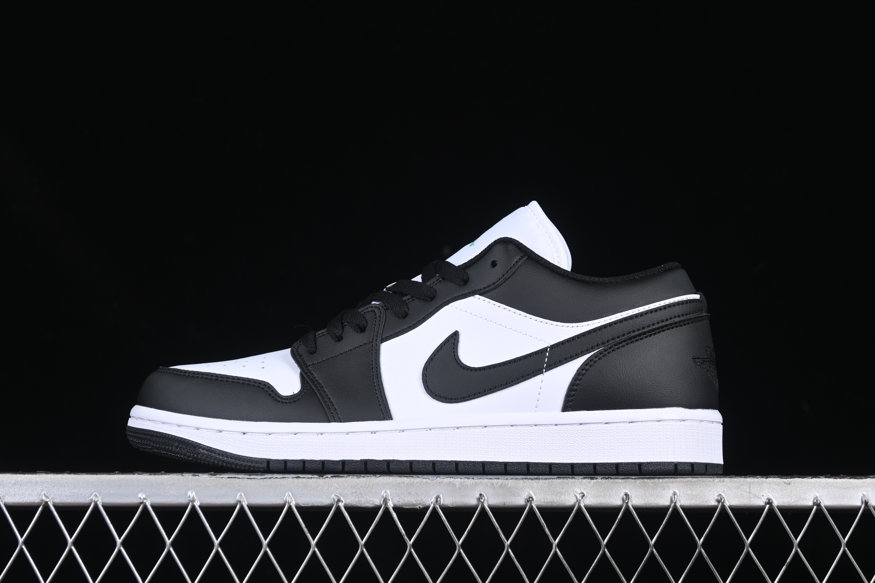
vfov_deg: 18.2
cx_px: 438
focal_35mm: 75
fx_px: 1823
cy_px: 292
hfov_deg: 27.0
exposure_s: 1/60
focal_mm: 50
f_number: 6.3
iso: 160
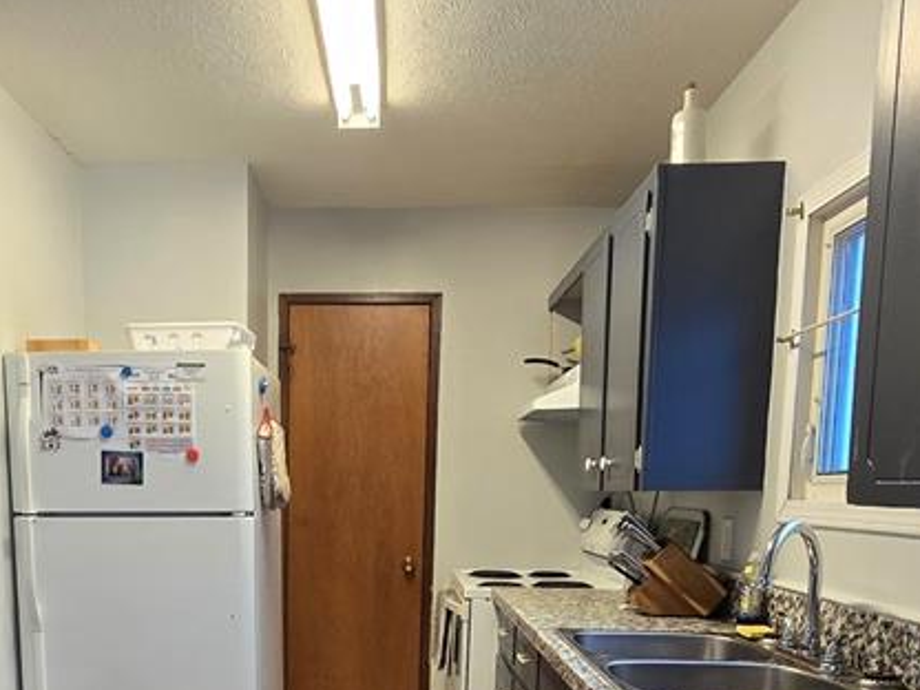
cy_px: 615
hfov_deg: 56.2
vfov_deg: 40.9
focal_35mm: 32
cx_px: 349
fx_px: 850
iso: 200
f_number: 2.2
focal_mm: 2.2
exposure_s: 1/60
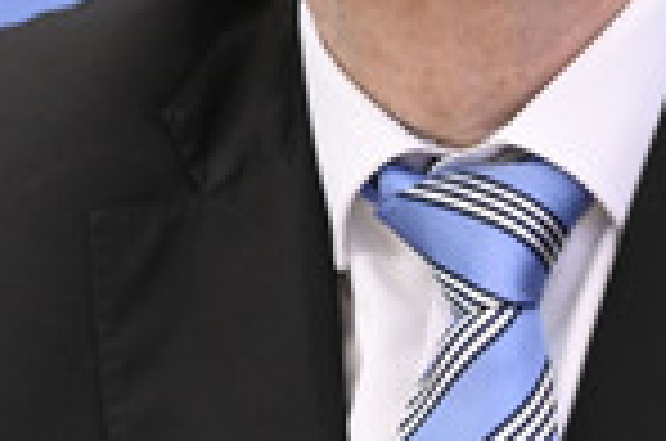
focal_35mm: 489
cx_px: 322
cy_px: -230
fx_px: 9027
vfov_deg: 2.8
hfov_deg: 4.2
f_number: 5
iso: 4000
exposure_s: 1/640
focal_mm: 160
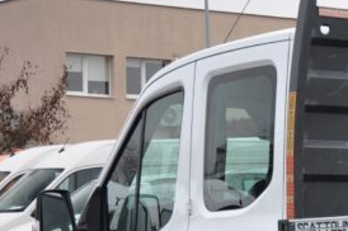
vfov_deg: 8.7
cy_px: 214
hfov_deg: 12.0
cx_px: 646
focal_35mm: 157
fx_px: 1516
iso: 500
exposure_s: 1/125
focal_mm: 28
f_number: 5.6
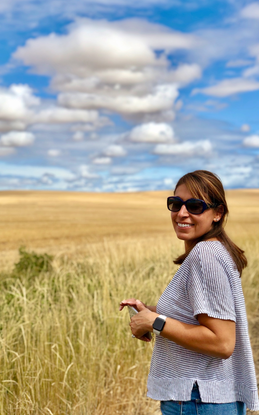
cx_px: 131
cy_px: 210
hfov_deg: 23.1
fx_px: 632
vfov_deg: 36.3
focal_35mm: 56
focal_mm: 6
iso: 16
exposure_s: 1/1412
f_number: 2.4
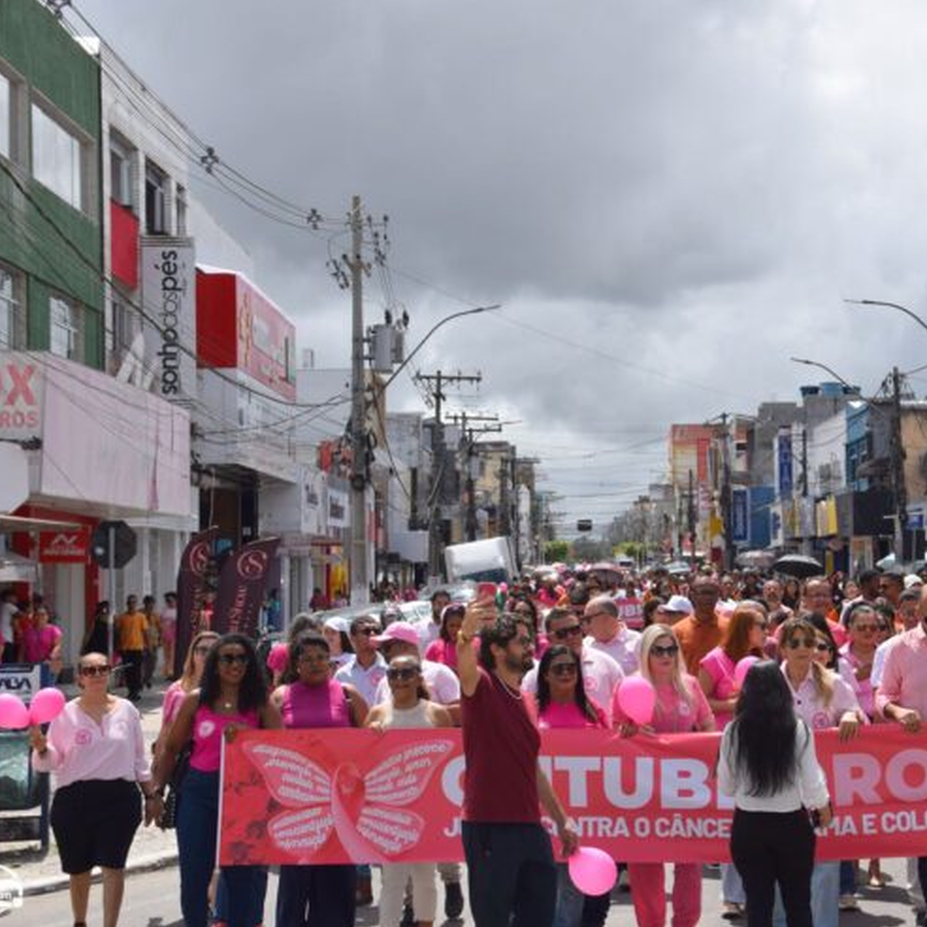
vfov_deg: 23.7
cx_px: 618
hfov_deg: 23.6
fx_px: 2212
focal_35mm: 73
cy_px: 464
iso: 200
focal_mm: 38
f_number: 11
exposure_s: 1/500
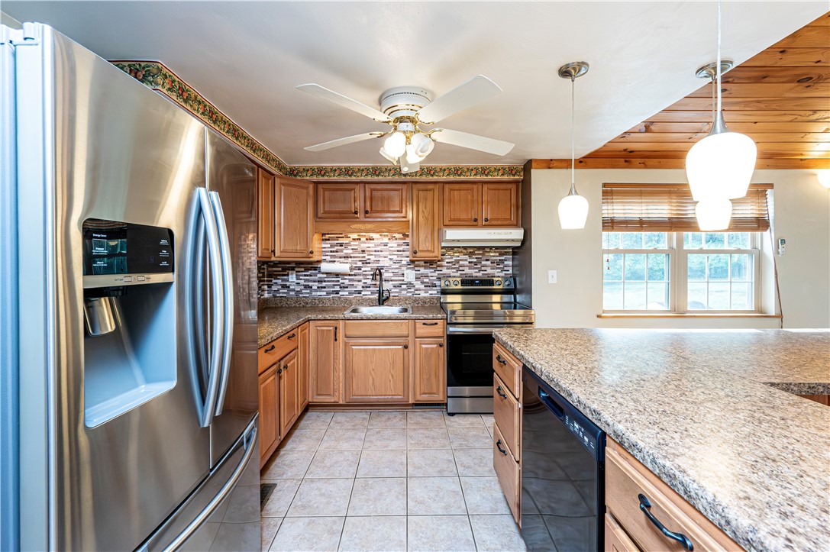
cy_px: 276
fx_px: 323
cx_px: 415
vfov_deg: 81.1
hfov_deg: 104.3
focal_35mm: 14
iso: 4000
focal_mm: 14
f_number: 8
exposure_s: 1/160
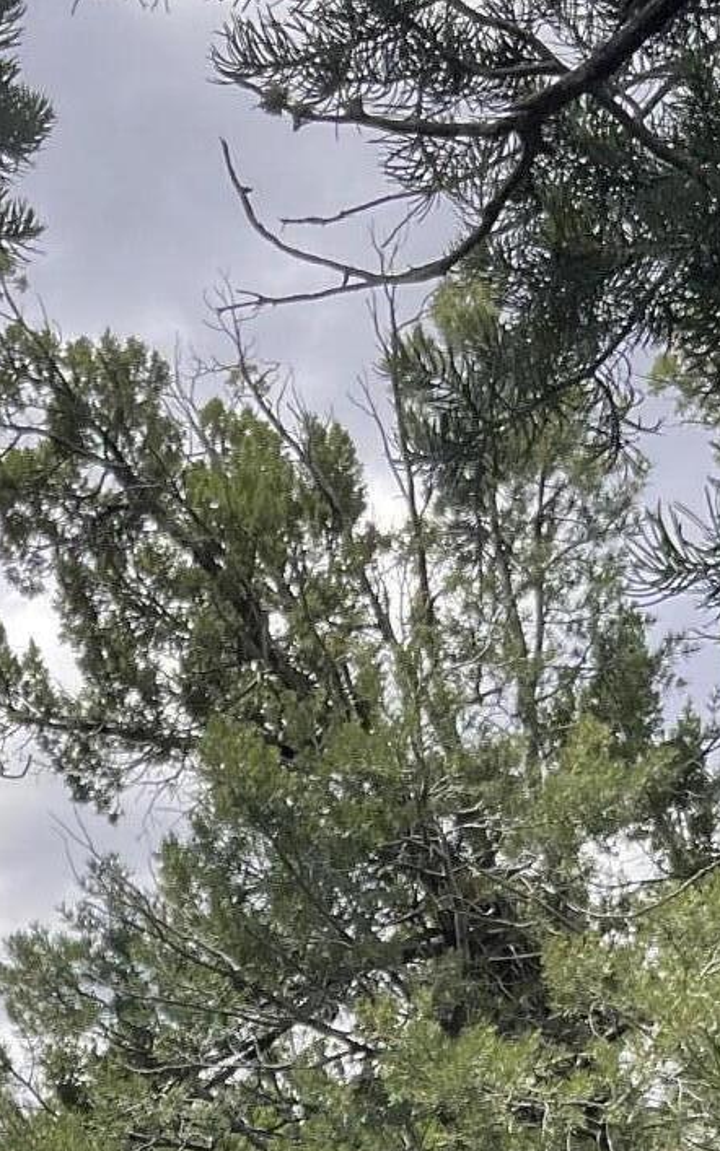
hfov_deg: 15.0
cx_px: 189
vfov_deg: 22.1
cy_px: 1361
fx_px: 2731
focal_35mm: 87
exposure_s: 1/883
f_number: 1.8
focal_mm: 3
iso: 16
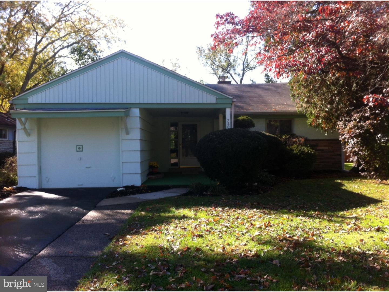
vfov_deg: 40.7
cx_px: 194
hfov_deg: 52.6
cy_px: 146
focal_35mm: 35
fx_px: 393
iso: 80
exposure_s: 1/253
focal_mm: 3.85
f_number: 2.8
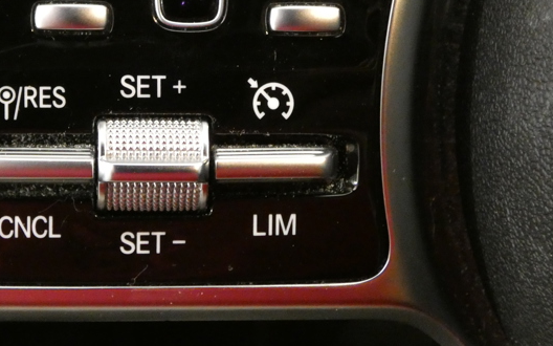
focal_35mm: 61
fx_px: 919
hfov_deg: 33.1
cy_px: 69
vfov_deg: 21.0
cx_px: 164
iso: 1600
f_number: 3.5
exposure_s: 1/25
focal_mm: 6.8
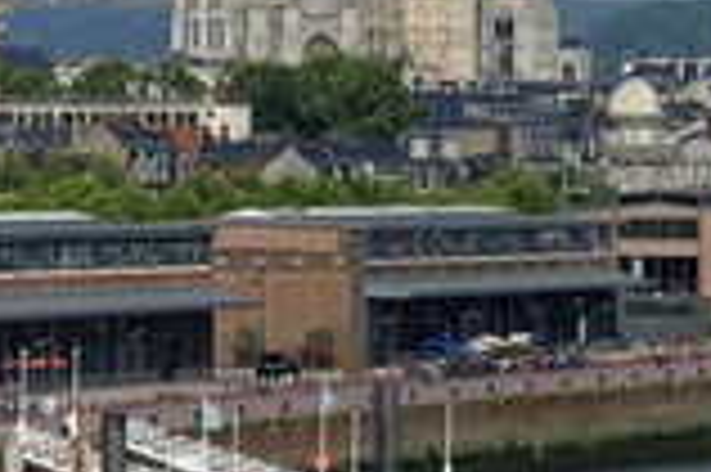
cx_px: 133
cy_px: 27
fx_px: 10535
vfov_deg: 2.6
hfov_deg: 3.9
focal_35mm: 534
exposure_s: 1/200
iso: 200
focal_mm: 200
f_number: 13
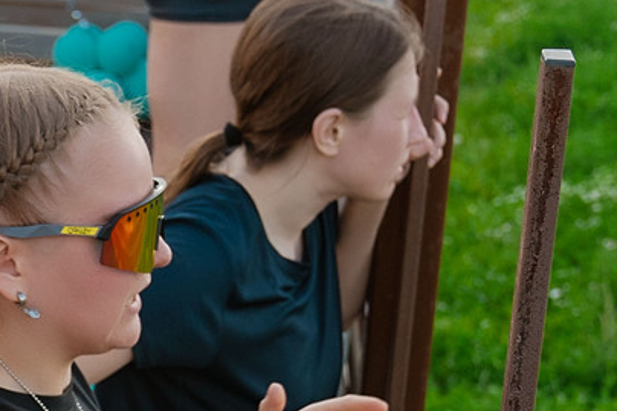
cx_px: -15
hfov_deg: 12.9
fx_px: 2690
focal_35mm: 157
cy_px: 568
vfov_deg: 8.6
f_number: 4.5
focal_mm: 33
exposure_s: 1/400
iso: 640
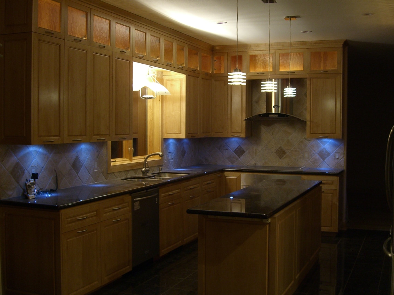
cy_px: 147
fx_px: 501
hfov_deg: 42.9
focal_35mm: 44
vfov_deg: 32.9
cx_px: 214
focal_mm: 7.9
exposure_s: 1/8
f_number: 2.8
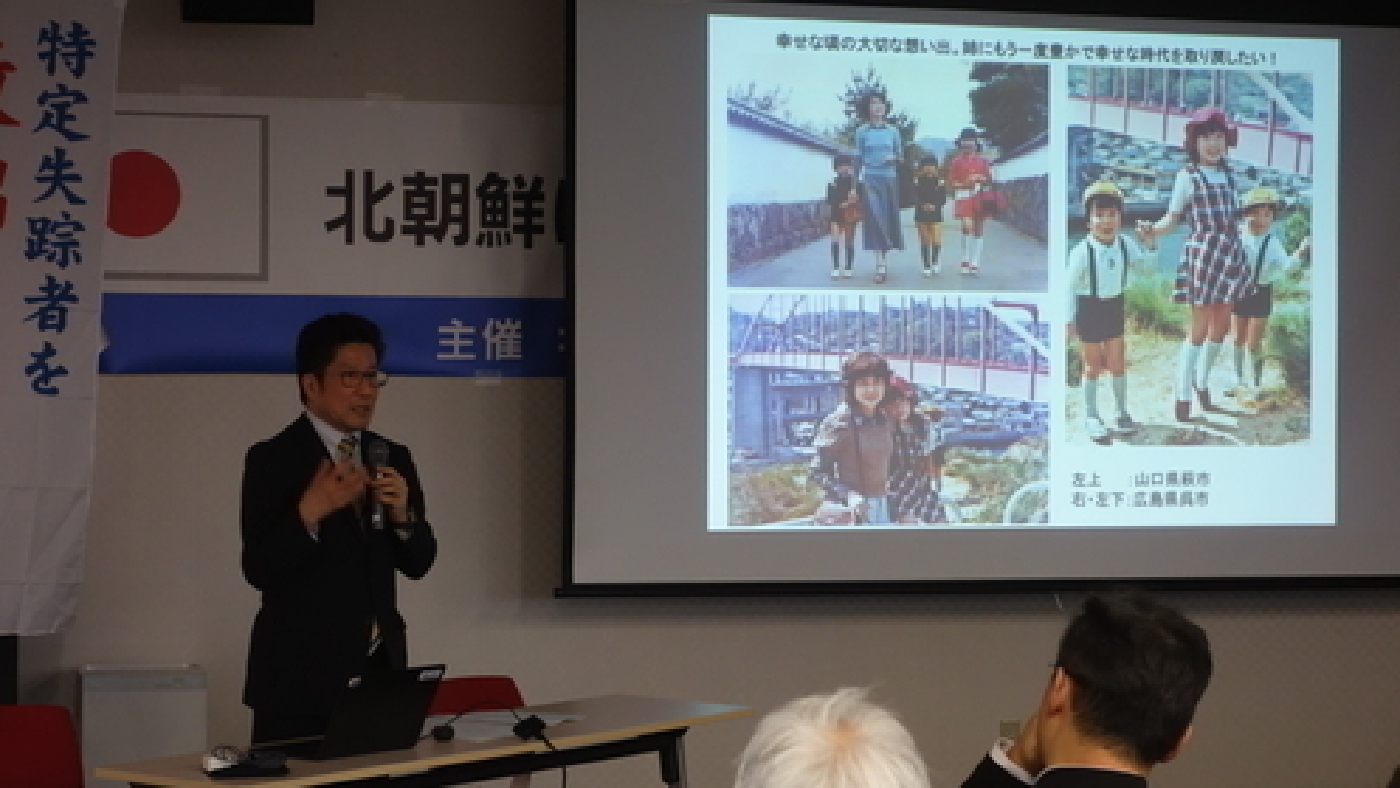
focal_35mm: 79
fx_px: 2934
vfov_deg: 15.3
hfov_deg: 26.8
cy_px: 398
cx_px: 701
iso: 640
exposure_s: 1/80
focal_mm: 27.86
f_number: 4
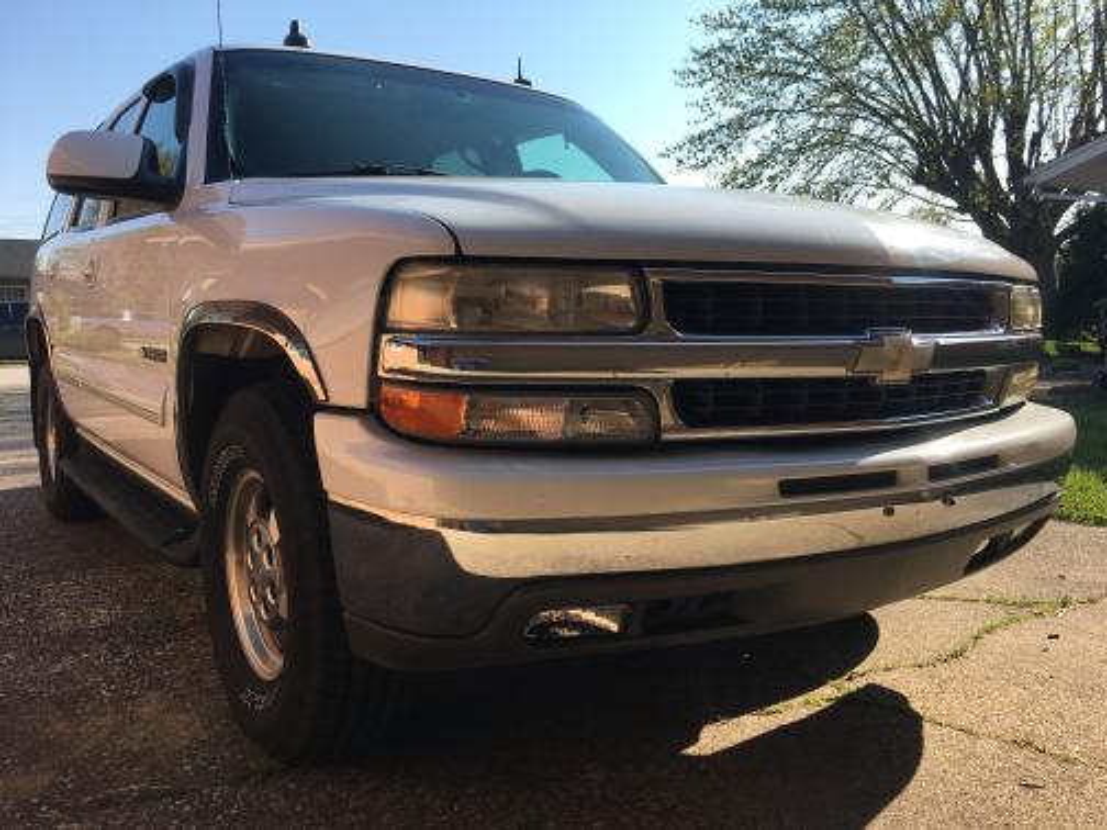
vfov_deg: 48.2
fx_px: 927
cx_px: 554
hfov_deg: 61.7
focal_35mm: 29
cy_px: 415
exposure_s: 1/999
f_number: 2.2
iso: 25
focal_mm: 4.15
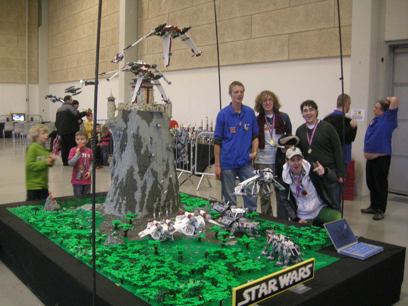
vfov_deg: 39.7
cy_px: 153
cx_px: 204
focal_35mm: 36
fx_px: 424
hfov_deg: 51.4
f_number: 2.7
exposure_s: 1/13.1
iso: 400
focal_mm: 7.5
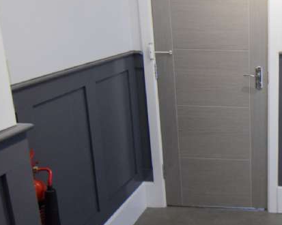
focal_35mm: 46
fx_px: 384
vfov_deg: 32.7
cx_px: 299
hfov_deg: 35.4
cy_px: 102
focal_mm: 15
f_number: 5
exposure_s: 1/60
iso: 2800
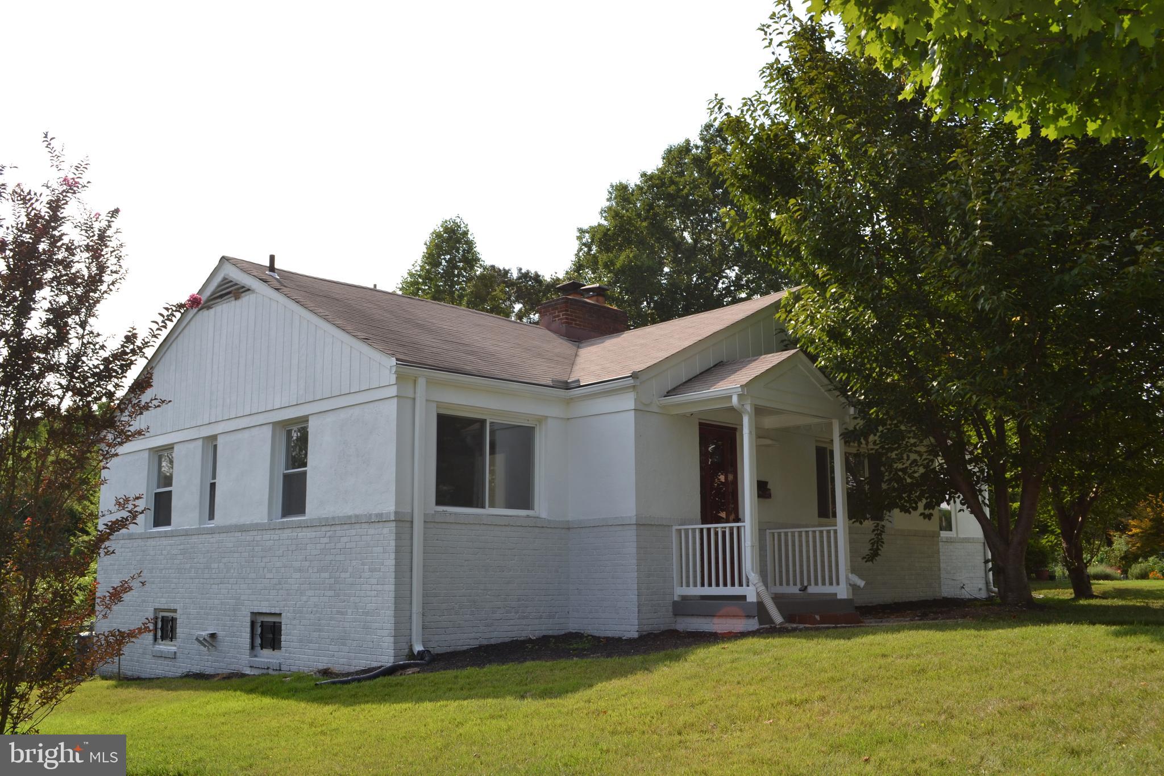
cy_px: 388
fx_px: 1067
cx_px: 582
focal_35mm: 33
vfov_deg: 40.0
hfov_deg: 57.2
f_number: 9
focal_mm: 22
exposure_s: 1/200
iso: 100
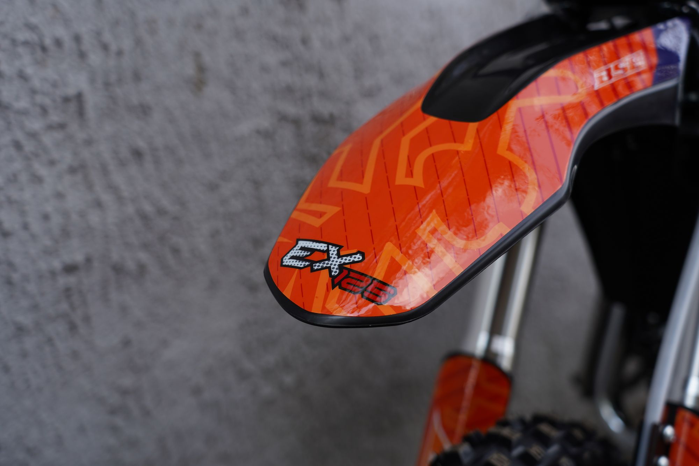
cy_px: 233
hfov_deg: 35.1
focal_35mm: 57
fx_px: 1107
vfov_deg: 23.8
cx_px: 350
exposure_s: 1/160
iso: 100
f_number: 4
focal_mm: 57
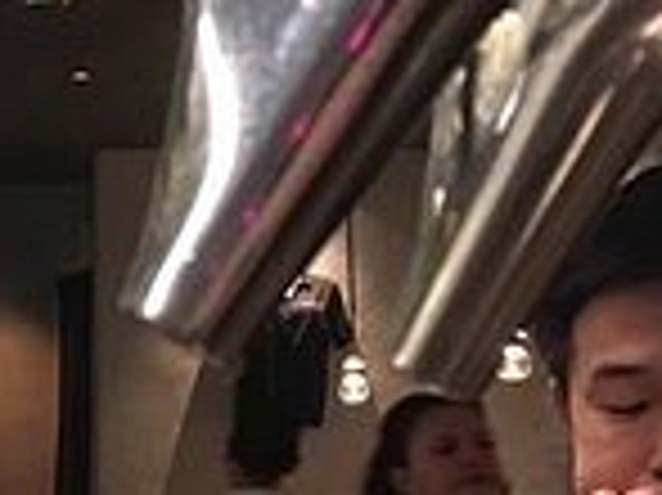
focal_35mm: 148
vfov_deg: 9.9
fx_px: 2828
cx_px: -518
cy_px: 511
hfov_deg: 12.3
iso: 250
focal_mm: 4.15
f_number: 2.2
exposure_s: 1/15
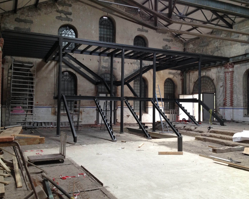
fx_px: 273
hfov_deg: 49.1
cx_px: 132
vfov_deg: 40.1
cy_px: 98
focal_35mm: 37
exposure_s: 1/20
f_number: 2.4
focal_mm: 4.28
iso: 125
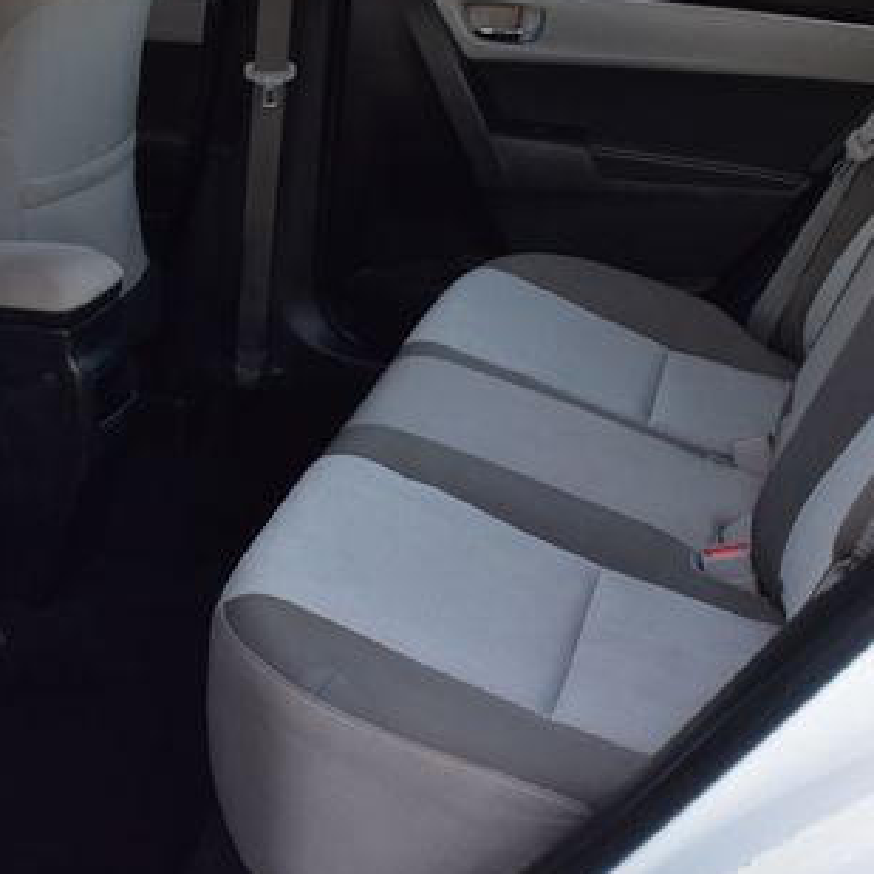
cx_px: 376
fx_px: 1657
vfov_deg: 29.6
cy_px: 427
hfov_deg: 29.5
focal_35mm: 58
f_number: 6.3
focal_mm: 22
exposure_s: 1/15
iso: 560
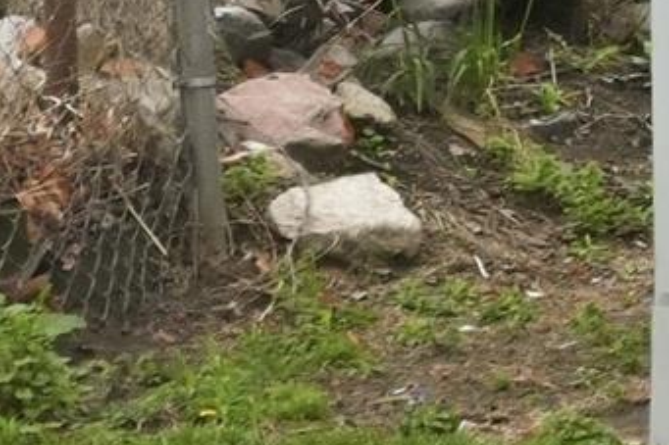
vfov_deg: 6.1
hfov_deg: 7.5
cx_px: 2354
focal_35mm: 220
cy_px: -448
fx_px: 4086
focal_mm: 20
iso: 800
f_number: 4
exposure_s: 1/4000
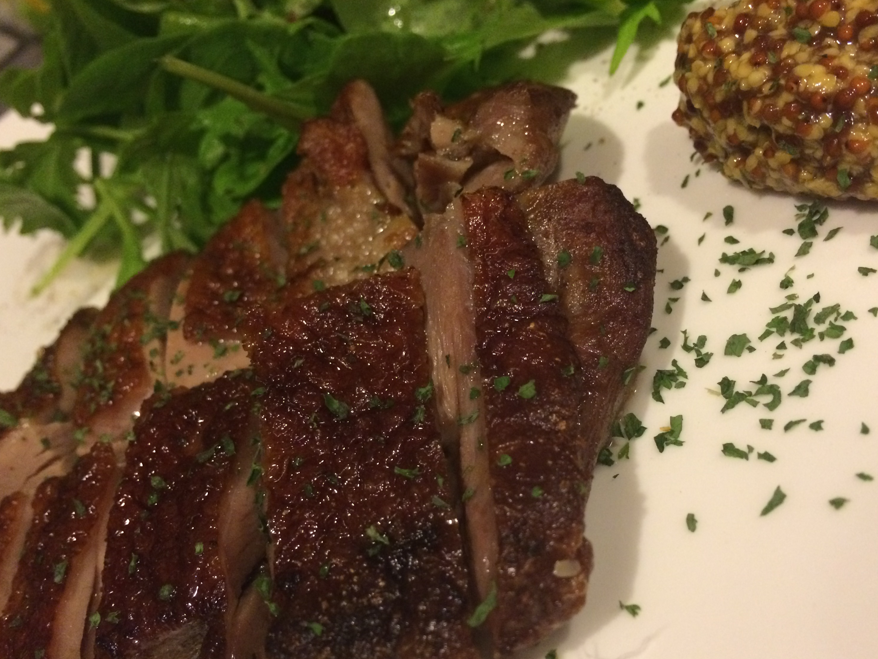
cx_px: 454
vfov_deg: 44.1
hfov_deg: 56.8
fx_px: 812
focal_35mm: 32
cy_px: 360
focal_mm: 4.15
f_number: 2.2
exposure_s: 1/30
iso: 320
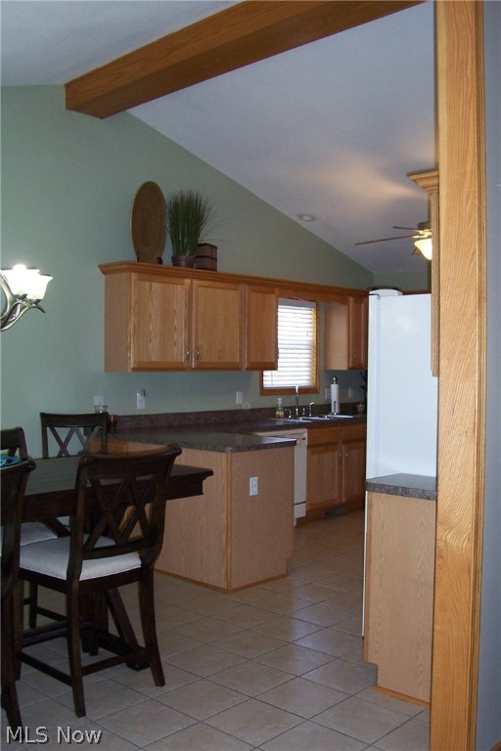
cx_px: 250
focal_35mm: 34
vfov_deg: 55.8
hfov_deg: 38.9
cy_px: 376
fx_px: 710
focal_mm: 5.6
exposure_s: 1/60
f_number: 2.7
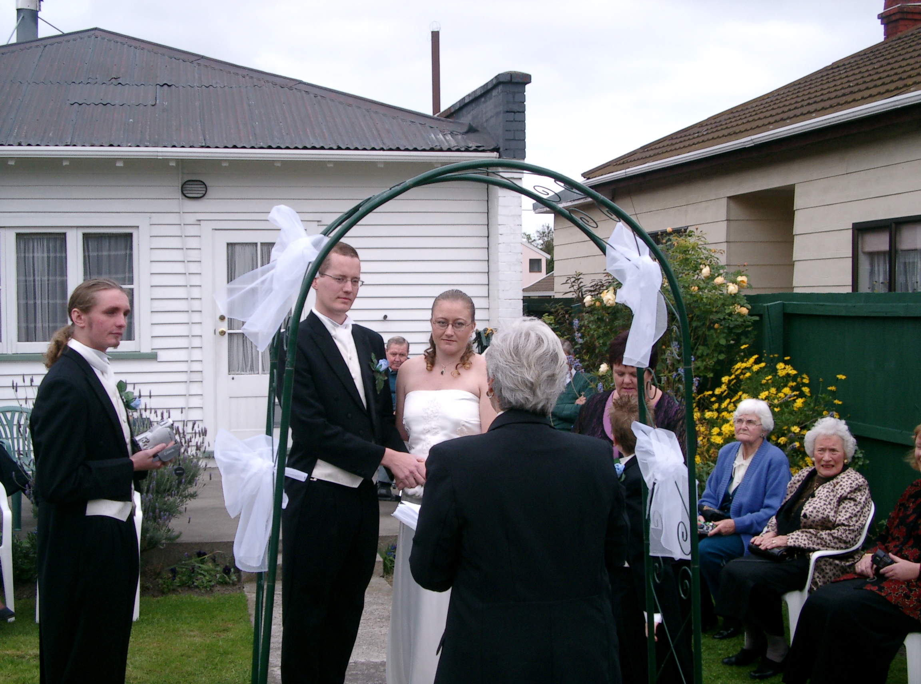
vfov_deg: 28.9
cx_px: 460
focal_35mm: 50
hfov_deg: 38.3
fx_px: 1326
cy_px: 342
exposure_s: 1/500
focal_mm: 10.2
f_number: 3
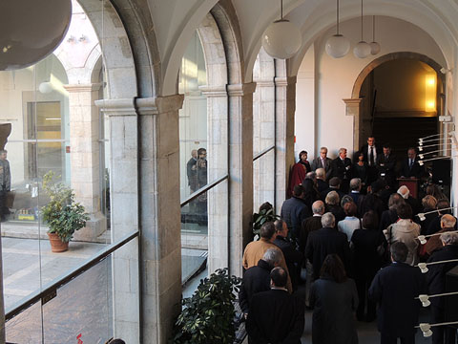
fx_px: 569
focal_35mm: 43
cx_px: 229
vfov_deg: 33.6
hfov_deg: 43.9
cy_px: 172
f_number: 3.4
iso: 250
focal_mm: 7.6
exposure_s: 1/50
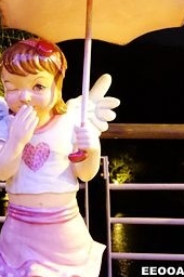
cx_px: 7
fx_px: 469
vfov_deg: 32.7
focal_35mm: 61
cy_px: 93
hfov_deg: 21.5
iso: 3200
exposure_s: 1/30
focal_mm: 8.8
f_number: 2.5
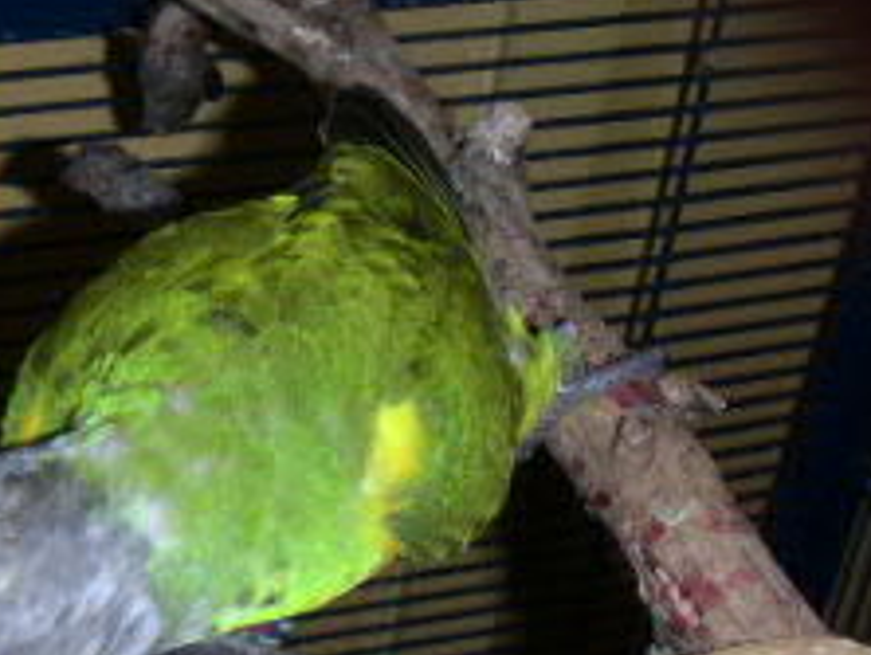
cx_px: 224
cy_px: 502
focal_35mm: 94
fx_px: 2368
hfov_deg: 20.7
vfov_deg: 15.7
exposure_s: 1/50
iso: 160
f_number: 6.6
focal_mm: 6
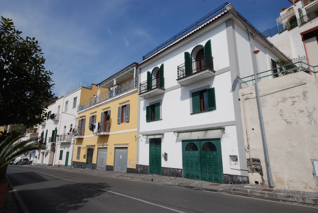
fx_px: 186
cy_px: 106
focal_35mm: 21
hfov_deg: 81.1
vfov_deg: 59.7
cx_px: 159
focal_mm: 14
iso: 500
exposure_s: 1/800
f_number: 14
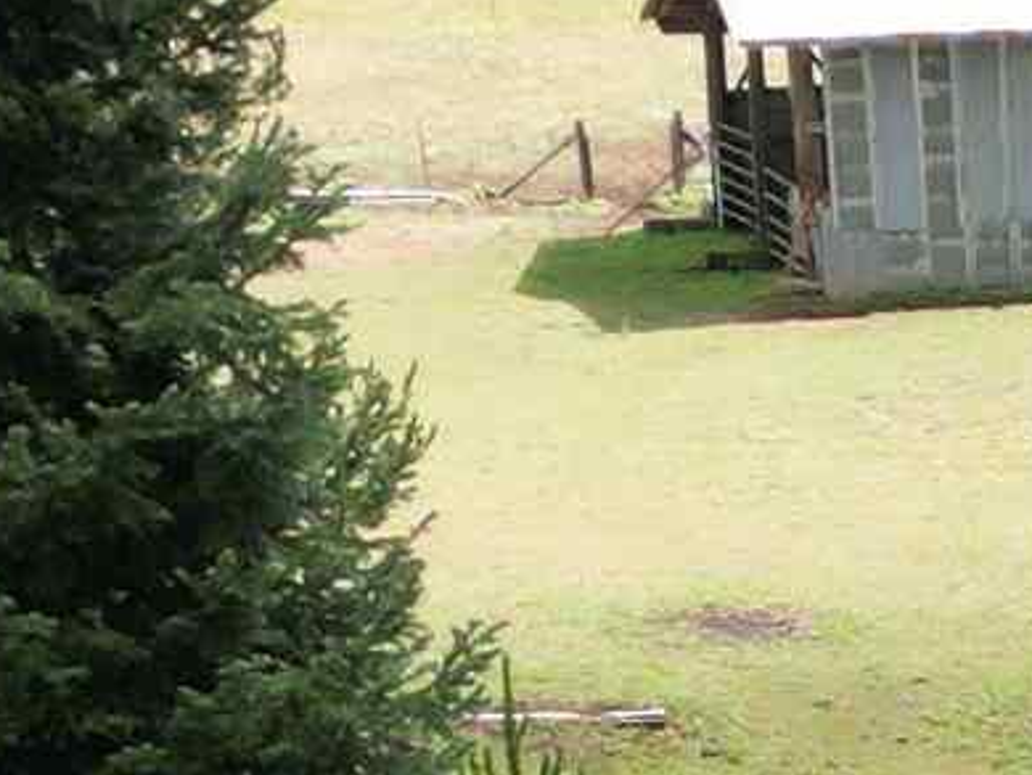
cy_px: 1243
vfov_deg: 7.7
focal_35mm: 189
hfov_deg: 9.9
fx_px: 5638
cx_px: 1913
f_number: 1.7
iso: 120
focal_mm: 6.72
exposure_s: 1/800
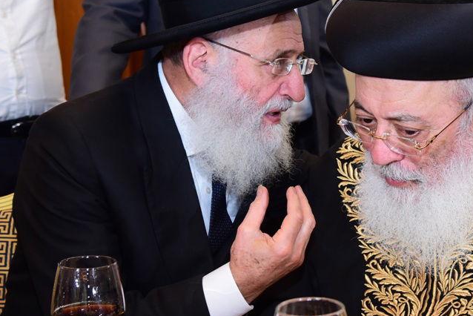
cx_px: 302
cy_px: 152
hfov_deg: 26.2
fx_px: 1012
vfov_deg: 17.7
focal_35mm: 77
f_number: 5.6
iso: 2000
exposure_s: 1/125
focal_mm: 48
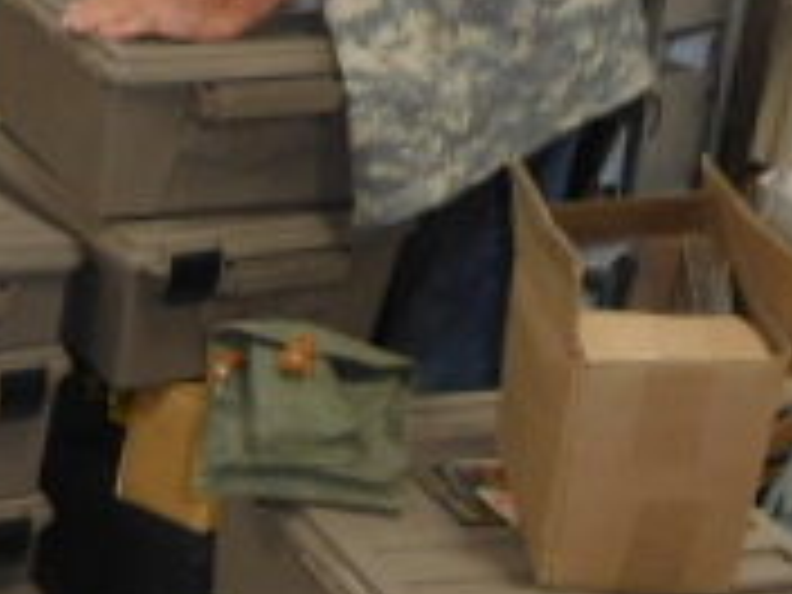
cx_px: -405
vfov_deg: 15.5
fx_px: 2082
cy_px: 765
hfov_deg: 18.9
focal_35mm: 91
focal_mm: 4.5
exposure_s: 1/30
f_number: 3.4
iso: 320
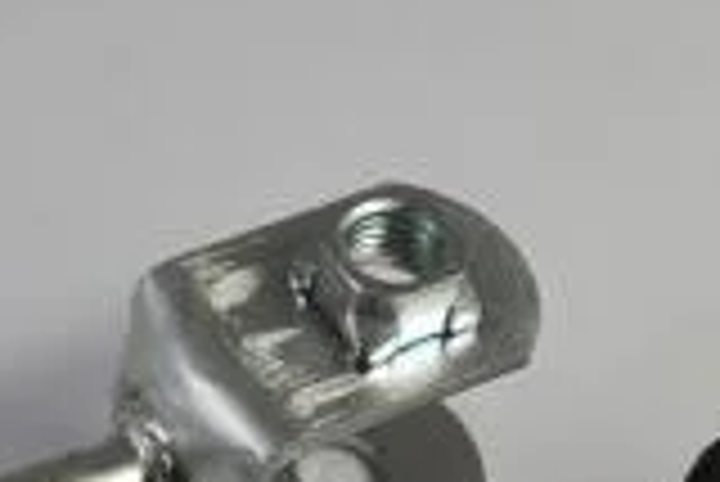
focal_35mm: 164
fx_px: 3283
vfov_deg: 8.3
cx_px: 202
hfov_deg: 12.5
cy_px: 525
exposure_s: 1/30
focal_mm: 38
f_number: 9
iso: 110
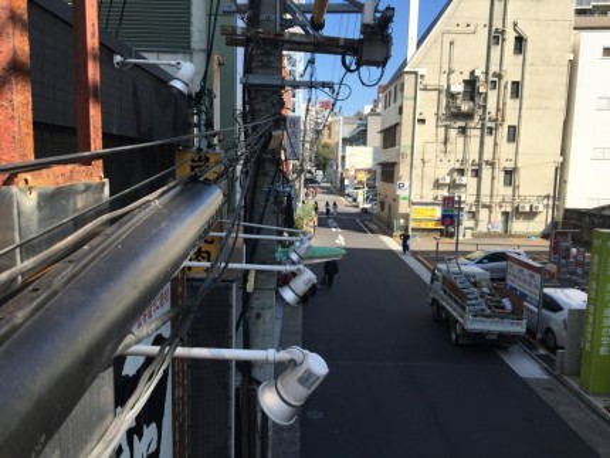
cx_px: 305
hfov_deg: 61.6
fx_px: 511
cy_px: 229
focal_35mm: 29
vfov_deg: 48.3
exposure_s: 1/1148
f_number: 2.2
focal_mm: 4.15
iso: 25
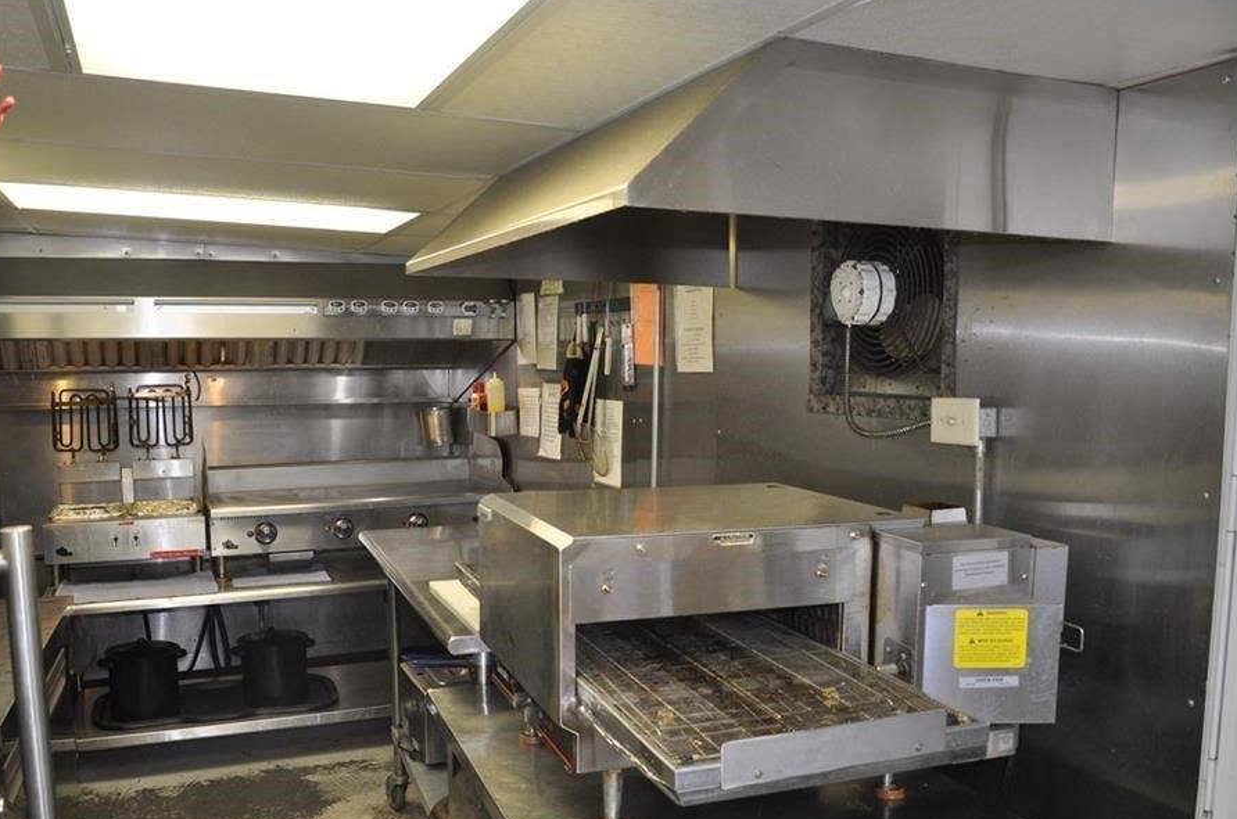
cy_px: 455
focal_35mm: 31
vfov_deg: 42.1
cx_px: 563
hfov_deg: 60.3
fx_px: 1063
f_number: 3.5
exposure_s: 1/125
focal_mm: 18
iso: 720
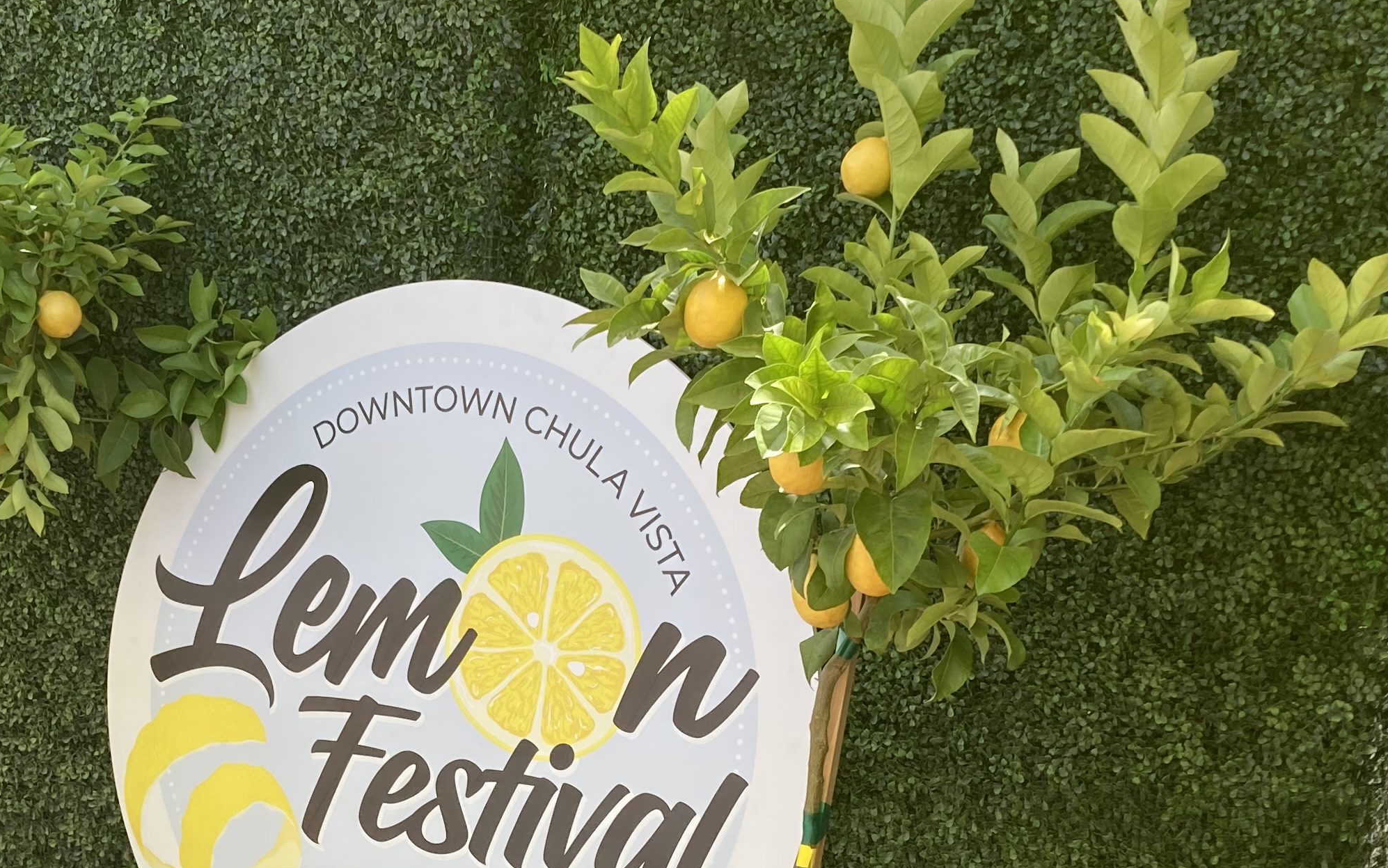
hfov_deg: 33.6
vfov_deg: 21.5
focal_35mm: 60
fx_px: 2270
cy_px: 637
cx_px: 416
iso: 20
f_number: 1.8
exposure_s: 1/454
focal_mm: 3.99
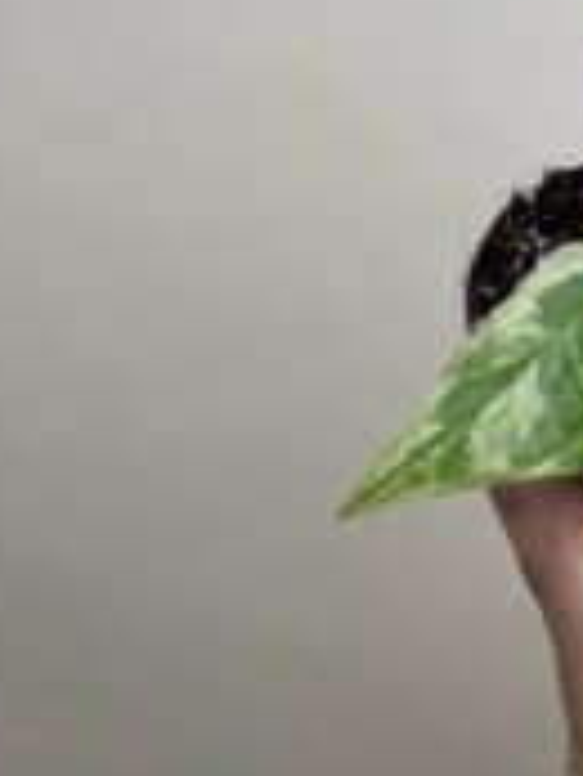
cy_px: 215
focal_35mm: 60
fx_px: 1346
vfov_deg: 31.7
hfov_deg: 23.3
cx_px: 605
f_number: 1.8
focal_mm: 4.25
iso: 32
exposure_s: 1/411
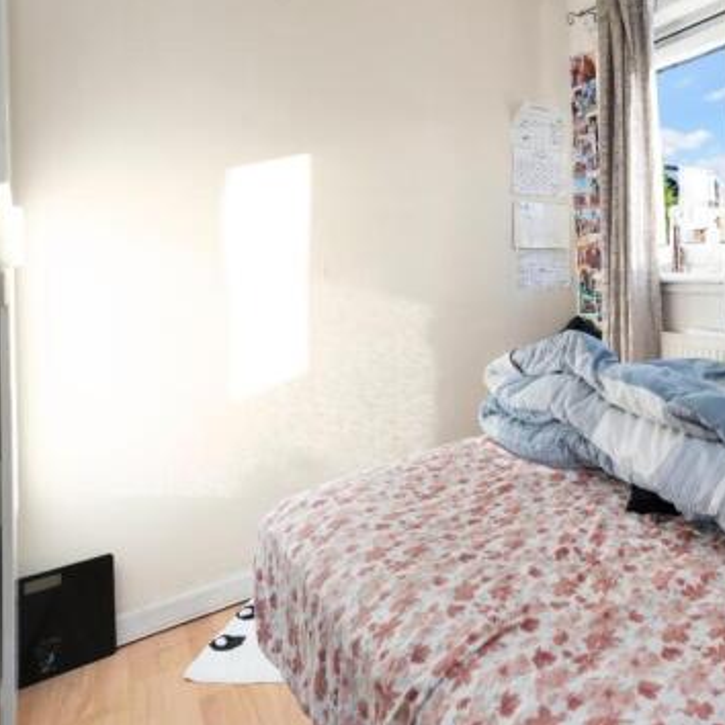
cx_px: 601
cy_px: 306
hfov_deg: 62.4
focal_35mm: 22
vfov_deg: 69.2
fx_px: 521
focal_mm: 14
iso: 200
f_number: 6.3
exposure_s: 1/60
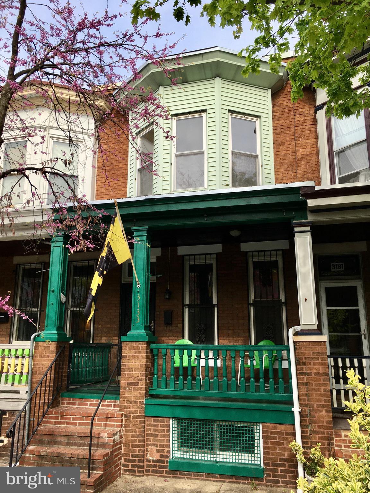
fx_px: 413
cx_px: 185
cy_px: 246
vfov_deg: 61.7
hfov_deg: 48.2
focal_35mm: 29
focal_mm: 4.15
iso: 25
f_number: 2.2
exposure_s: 1/818
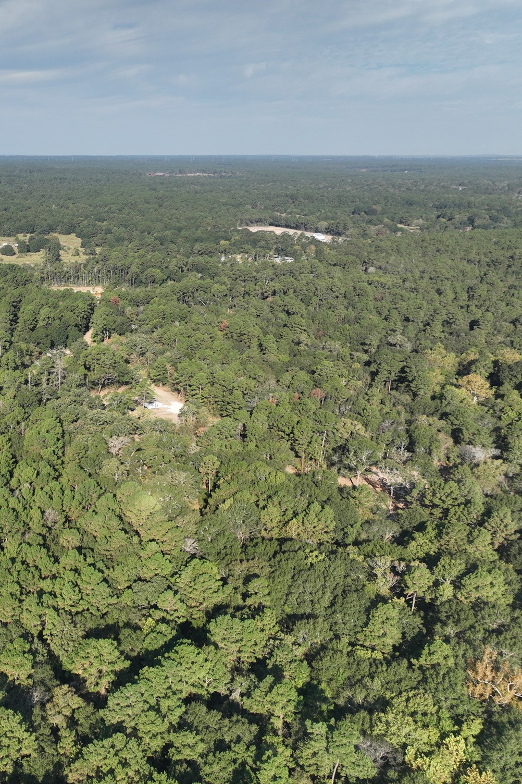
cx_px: 13
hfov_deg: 35.5
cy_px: 396
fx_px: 740
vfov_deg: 55.8
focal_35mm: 34
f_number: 2.8
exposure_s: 1/2000
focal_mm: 12.29
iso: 100
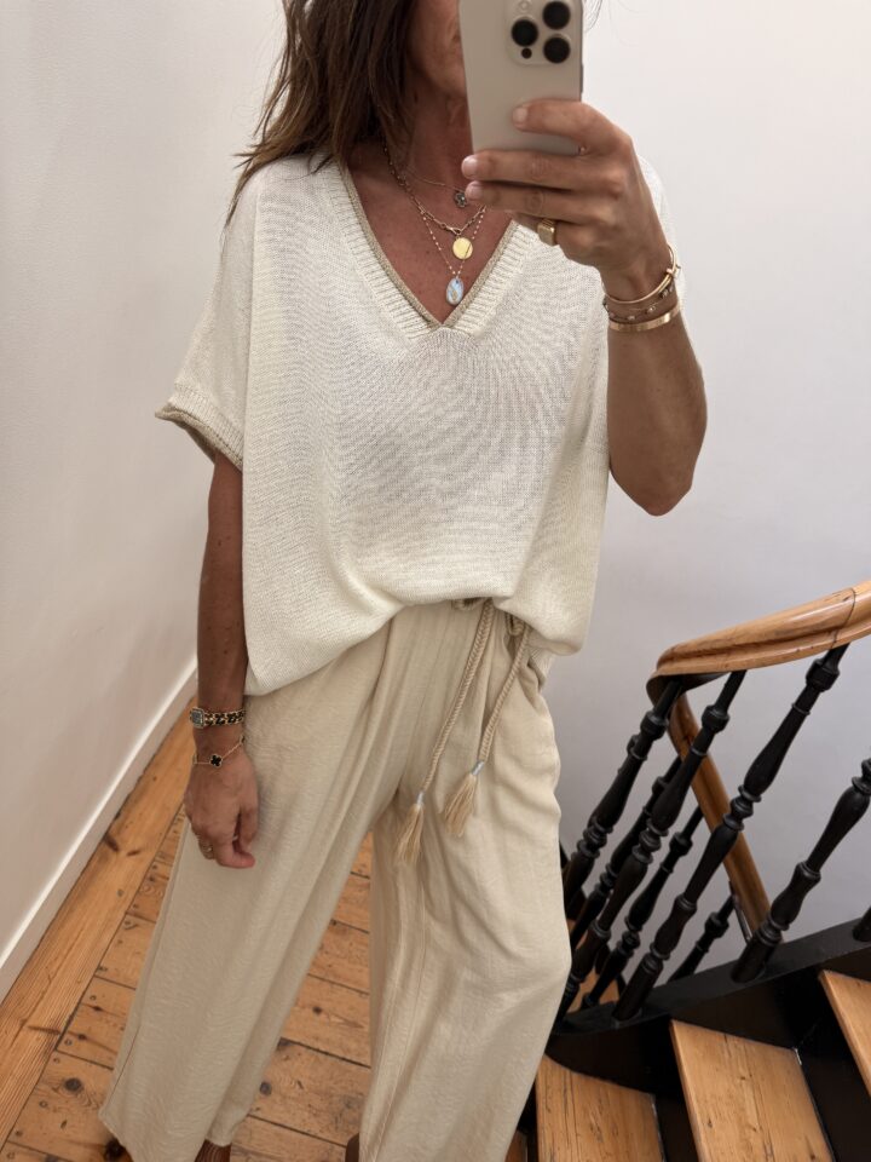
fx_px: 805
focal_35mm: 24
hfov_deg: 56.8
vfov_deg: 71.6
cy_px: 581
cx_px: 436
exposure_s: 1/121
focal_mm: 6.76
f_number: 1.78
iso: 100
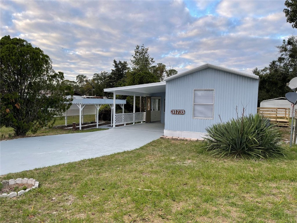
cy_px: 112
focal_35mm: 25
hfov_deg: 69.4
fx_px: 214
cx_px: 148
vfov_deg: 54.9
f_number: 1.6
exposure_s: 1/326
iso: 32
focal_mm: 5.1
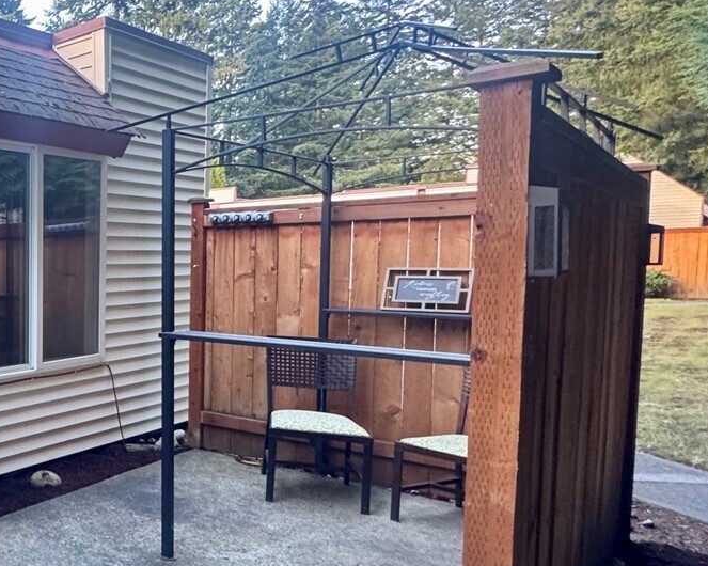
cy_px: 310
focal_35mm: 33
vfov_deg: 44.5
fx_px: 691
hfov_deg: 39.8
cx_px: -130
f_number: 2.2
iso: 320
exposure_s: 1/99
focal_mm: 2.22
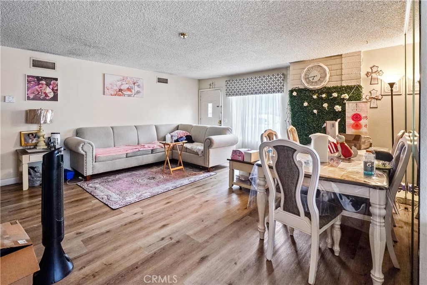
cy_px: 142
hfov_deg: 96.7
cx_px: 214
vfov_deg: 73.8
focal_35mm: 16
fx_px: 190
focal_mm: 16
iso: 2500
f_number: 5
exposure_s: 1/25
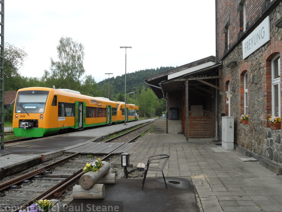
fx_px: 293
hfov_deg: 51.3
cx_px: 140
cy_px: 109
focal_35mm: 36
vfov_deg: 39.7
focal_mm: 6.5
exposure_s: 1/125
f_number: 3.5
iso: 80
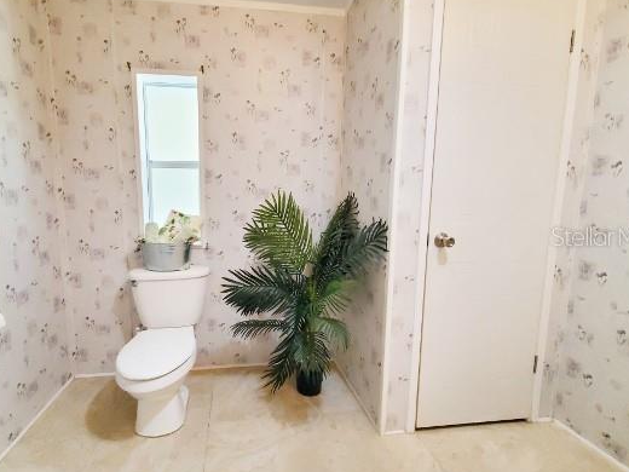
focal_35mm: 16
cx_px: 278
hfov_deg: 94.1
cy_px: 236
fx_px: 291
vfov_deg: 78.1
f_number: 2.2
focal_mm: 1.8
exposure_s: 1/60
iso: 500
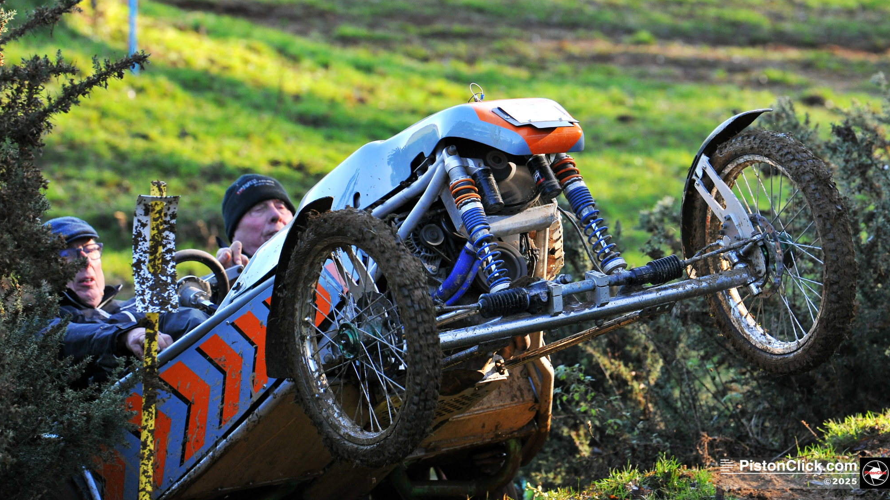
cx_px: 444
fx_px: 4460
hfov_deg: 11.4
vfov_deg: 6.4
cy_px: 281
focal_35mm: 189
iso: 800
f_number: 5
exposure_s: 1/400
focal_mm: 180
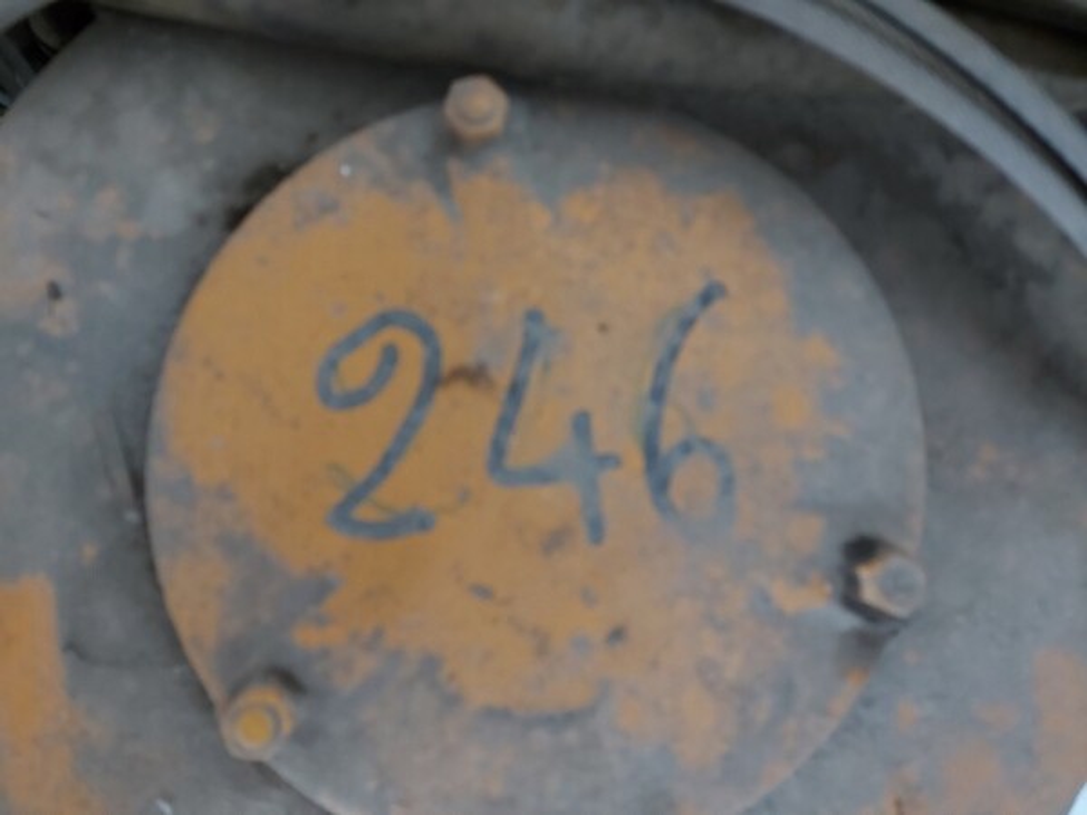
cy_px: 408
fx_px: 754
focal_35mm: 24
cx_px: 544
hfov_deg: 71.6
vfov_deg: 56.8
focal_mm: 5.23
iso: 250
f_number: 1.8
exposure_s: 1/24
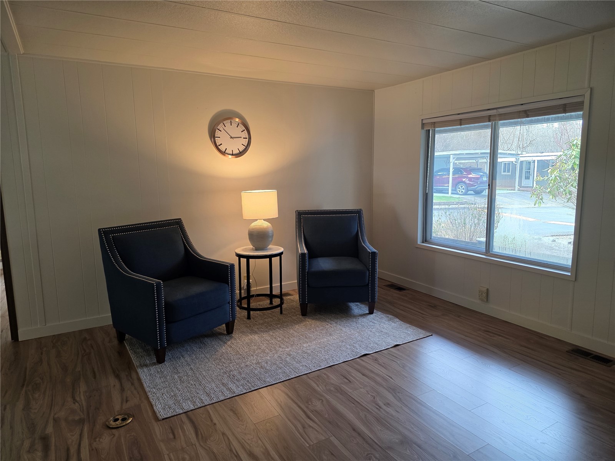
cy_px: 230
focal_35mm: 23
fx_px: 409
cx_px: 308
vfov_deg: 58.9
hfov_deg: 73.9
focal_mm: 6.3
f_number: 1.7
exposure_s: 1/120
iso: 160
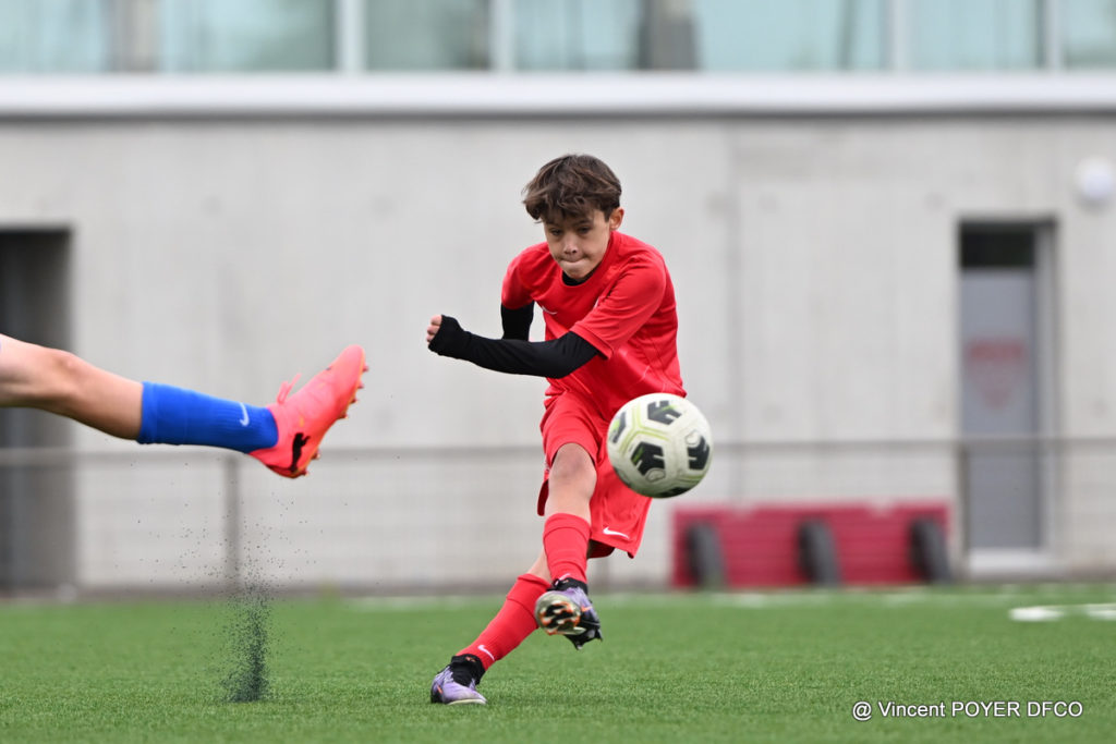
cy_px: 372
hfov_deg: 6.9
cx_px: 558
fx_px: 9301
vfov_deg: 4.6
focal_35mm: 300
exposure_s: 1/1600
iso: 500
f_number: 2.8
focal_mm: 200
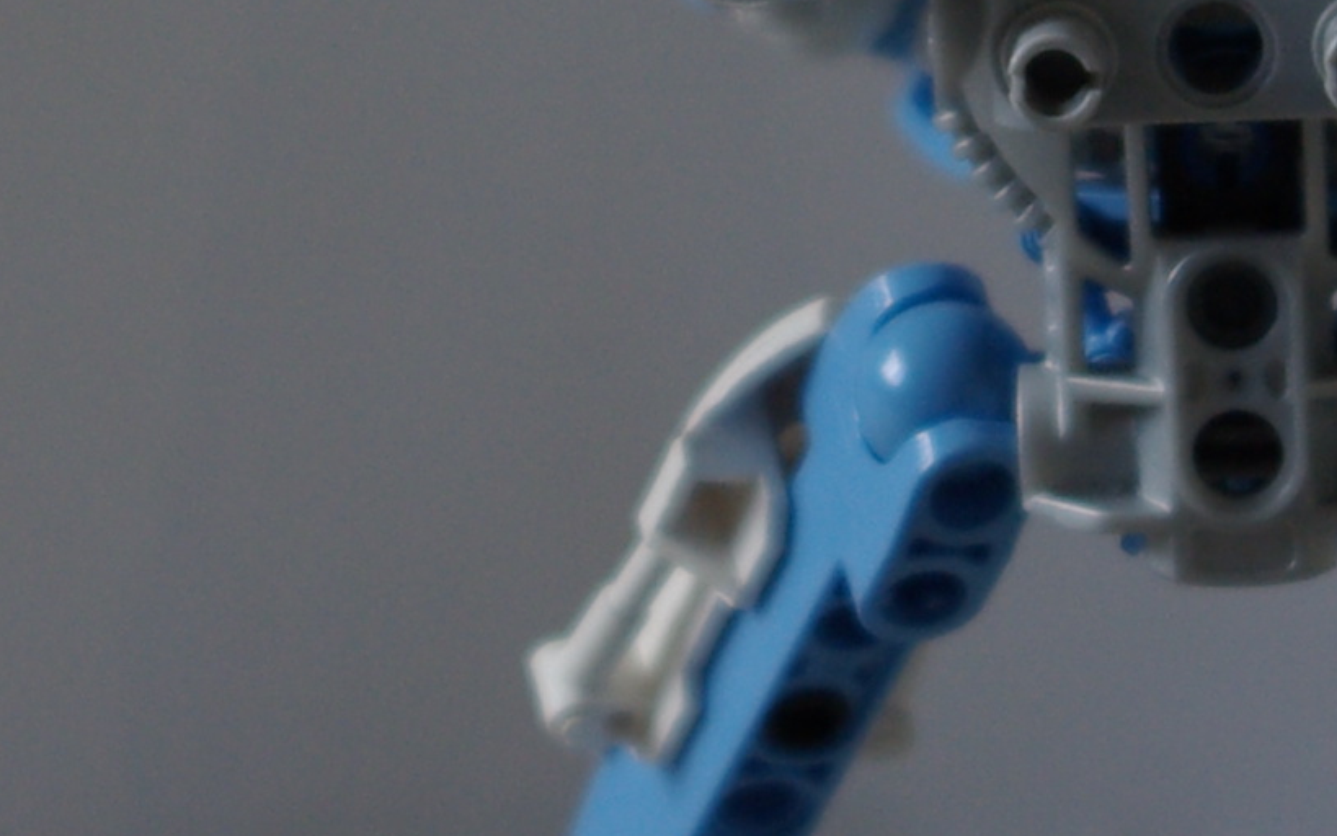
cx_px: 877
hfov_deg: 8.3
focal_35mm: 253
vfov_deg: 5.2
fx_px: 9234
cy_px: -29
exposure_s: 1/45
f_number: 4.5
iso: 200
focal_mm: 35
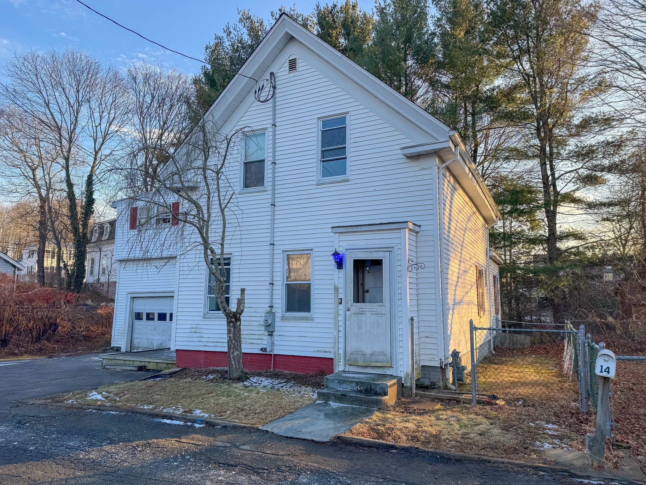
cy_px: 242
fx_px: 448
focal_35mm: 24
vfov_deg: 56.8
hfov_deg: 71.6
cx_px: 323
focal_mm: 6.76
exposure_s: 1/950
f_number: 1.8
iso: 80
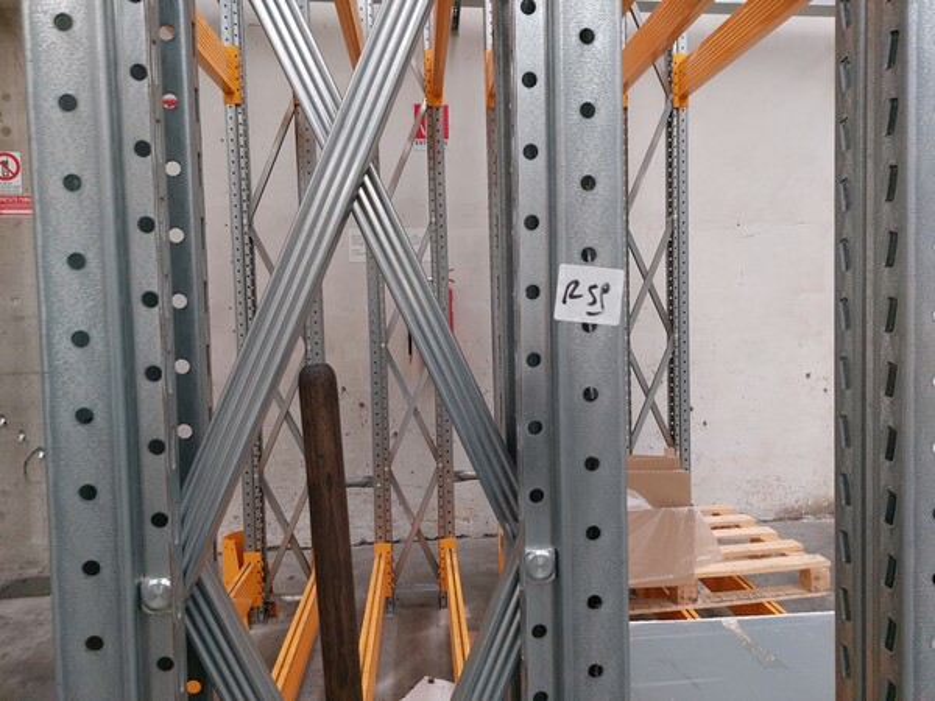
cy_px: 350
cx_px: 468
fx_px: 648
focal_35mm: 24
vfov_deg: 56.8
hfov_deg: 71.6
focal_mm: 5.23
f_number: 1.8
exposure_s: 1/50
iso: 320
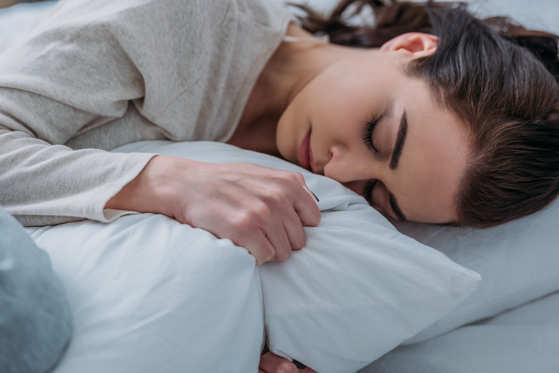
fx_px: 1895
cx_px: 280
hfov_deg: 16.8
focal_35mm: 122
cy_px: 186
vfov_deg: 11.2
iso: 250
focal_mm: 122
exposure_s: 1/200
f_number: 3.2
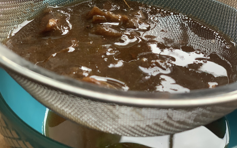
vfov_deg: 21.6
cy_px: 72
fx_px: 388
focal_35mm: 60
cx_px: 124
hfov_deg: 34.0
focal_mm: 6
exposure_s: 1/114
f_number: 2.4
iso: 125
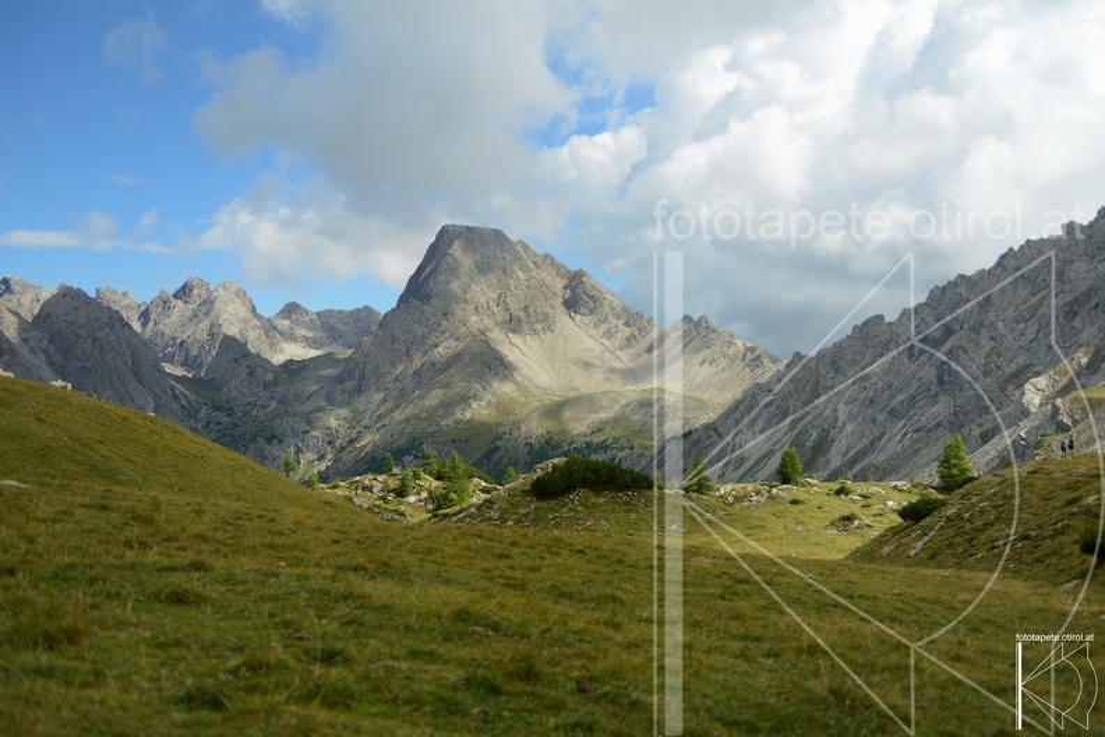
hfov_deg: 53.1
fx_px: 1105
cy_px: 368
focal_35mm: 36
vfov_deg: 36.9
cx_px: 552
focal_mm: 36
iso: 80
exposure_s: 1/1250
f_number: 2.8
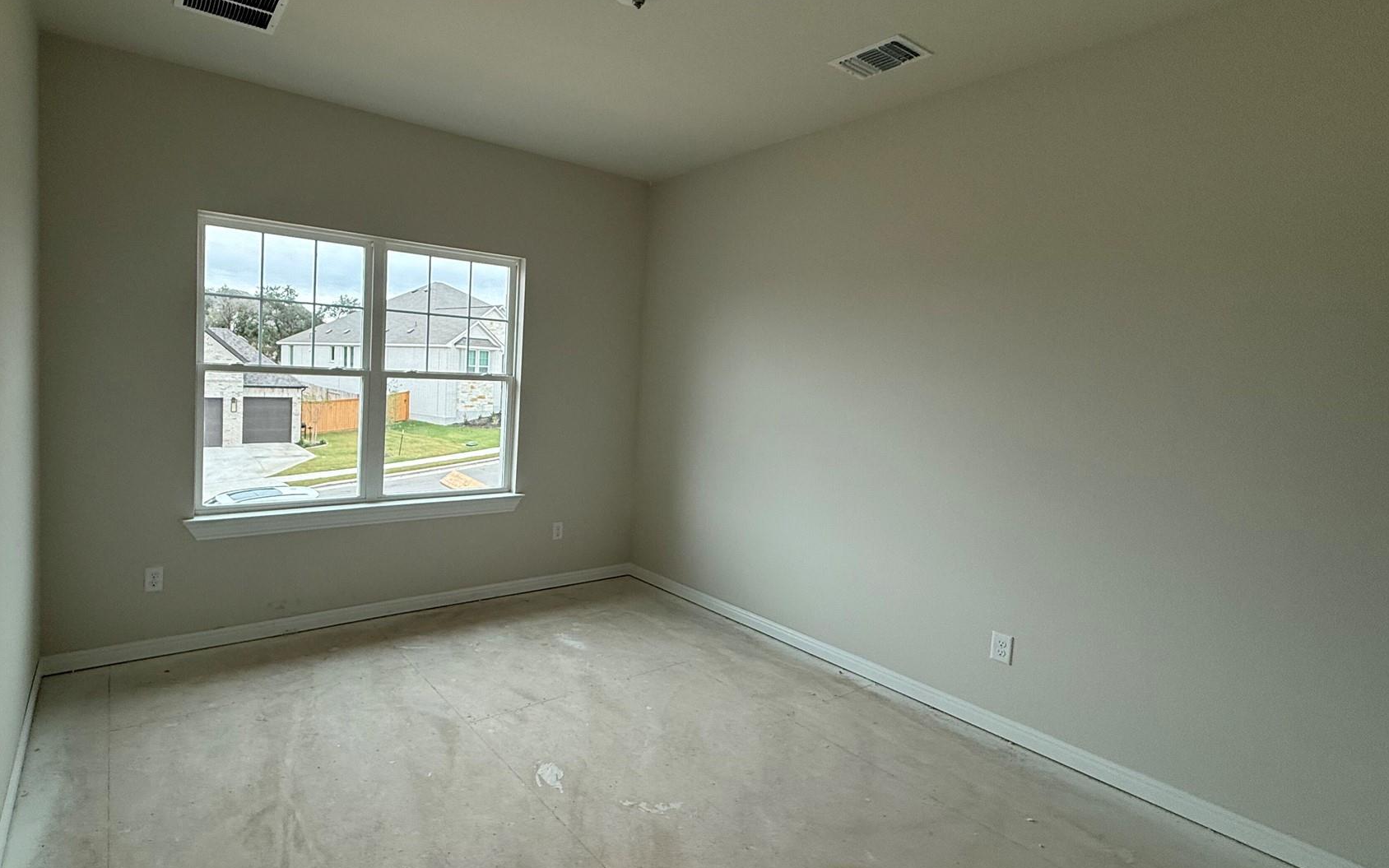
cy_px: 411
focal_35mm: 18
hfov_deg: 90.1
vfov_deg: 65.0
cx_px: 564
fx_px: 681
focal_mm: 2.22
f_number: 2.2
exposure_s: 1/120
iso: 100
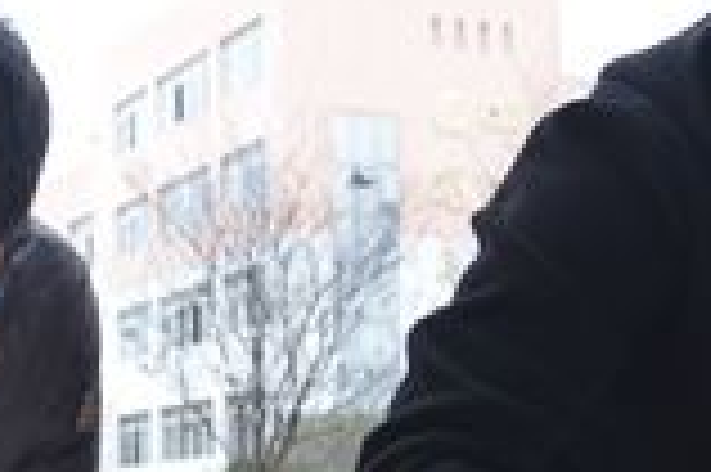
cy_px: 508
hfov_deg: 22.6
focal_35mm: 76
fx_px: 1499
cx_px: -310
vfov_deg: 17.4
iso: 500
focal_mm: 24
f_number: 6.3
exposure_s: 1/100
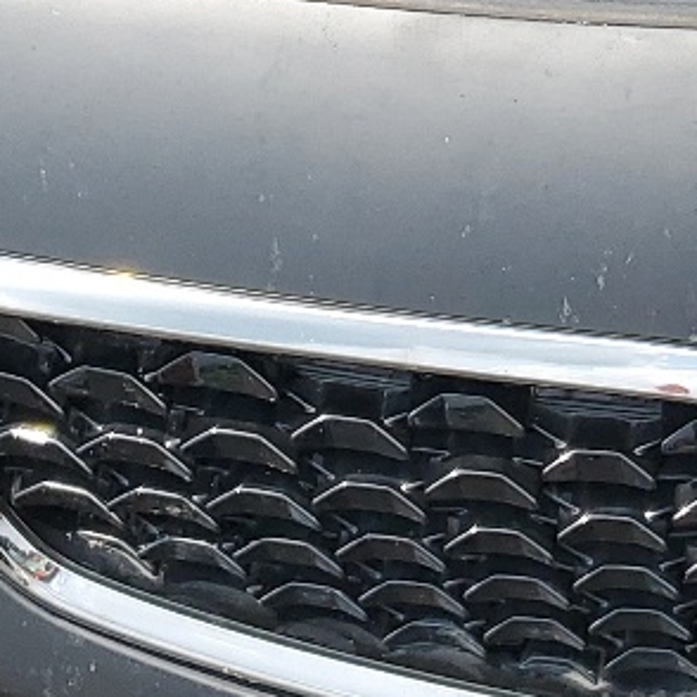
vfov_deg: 12.5
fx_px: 2848
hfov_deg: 13.2
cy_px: -652
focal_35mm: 125
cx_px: 1046
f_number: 1.5
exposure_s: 1/1250
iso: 50
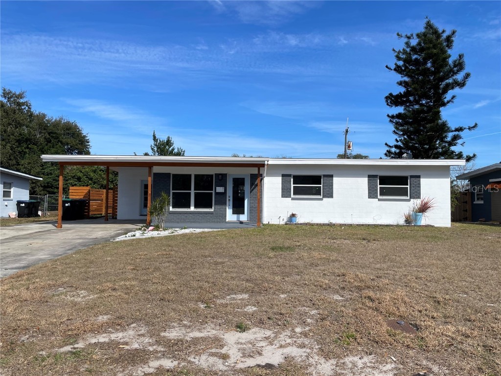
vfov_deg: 53.1
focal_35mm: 26
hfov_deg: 67.3
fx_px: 376
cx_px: 250
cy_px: 188
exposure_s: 1/4132
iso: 32
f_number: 1.6
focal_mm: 4.2
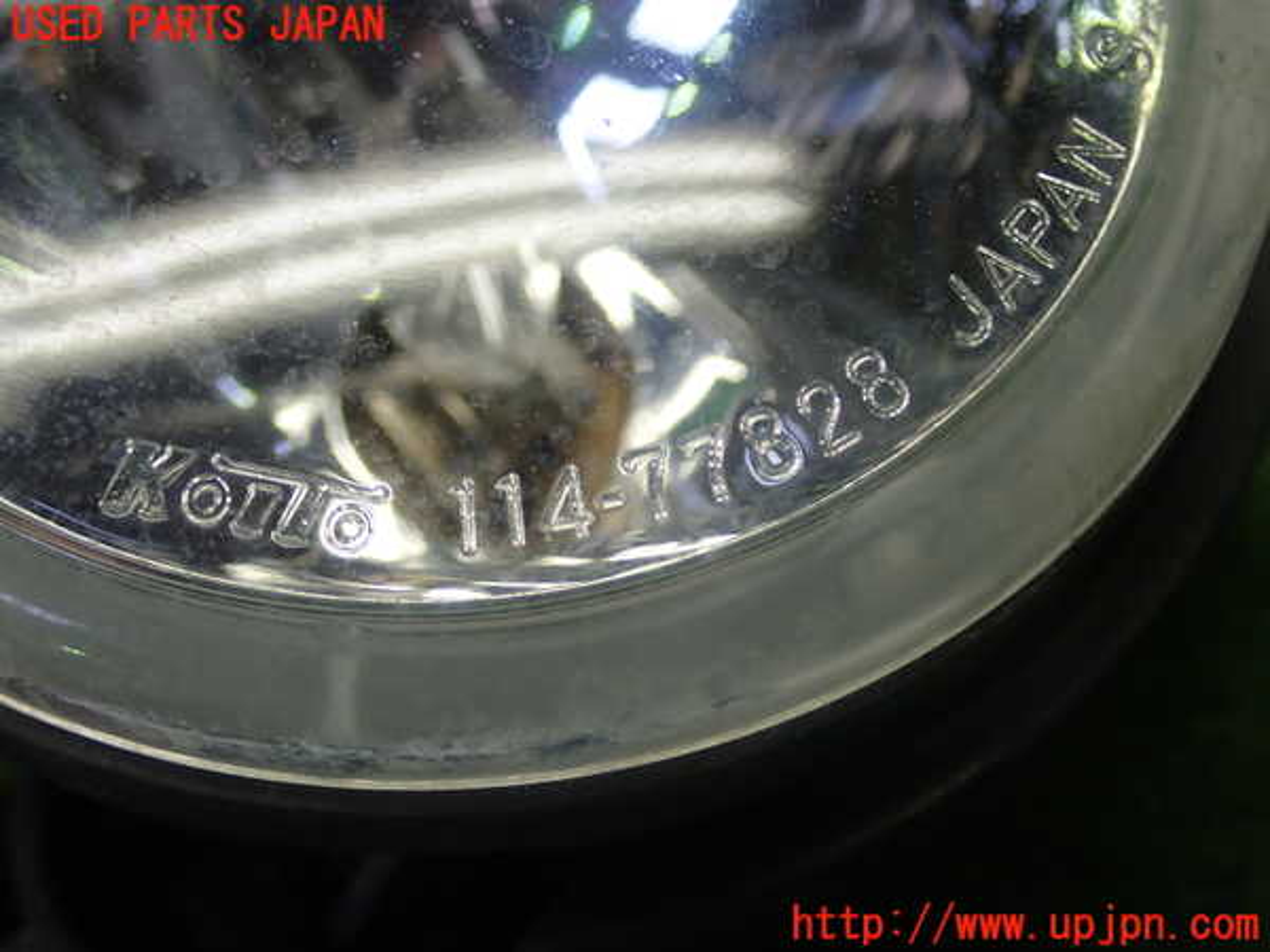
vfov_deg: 27.0
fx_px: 1981
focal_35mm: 54
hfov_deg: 35.5
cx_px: 635
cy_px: 476
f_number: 3.3
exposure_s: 1/80
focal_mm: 9.65
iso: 200
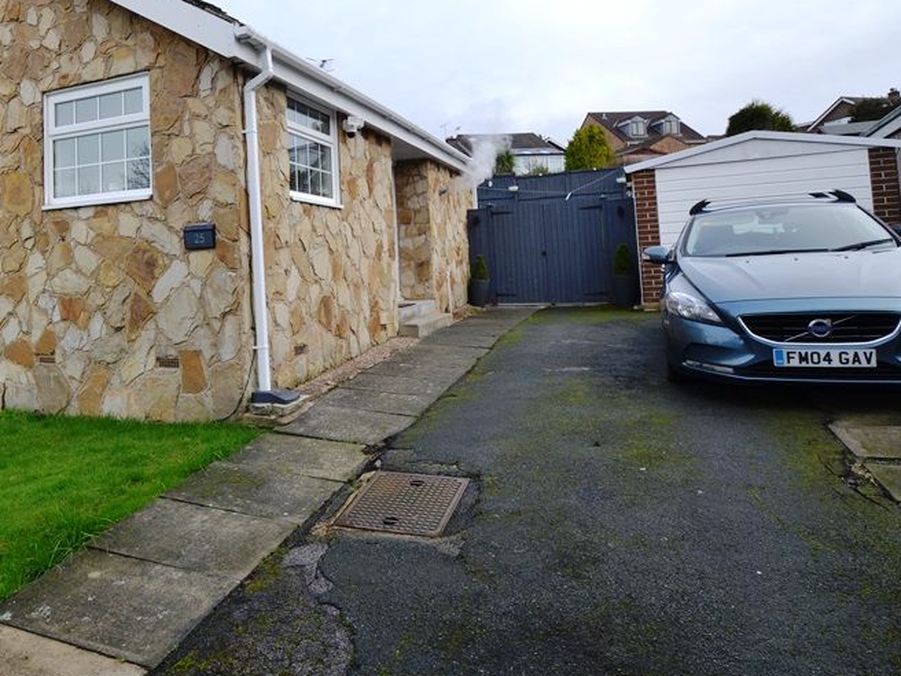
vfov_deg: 54.1
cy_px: 218
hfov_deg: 67.6
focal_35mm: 25
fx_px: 644
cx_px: 286
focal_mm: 11
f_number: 5.6
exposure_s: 1/125
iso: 125
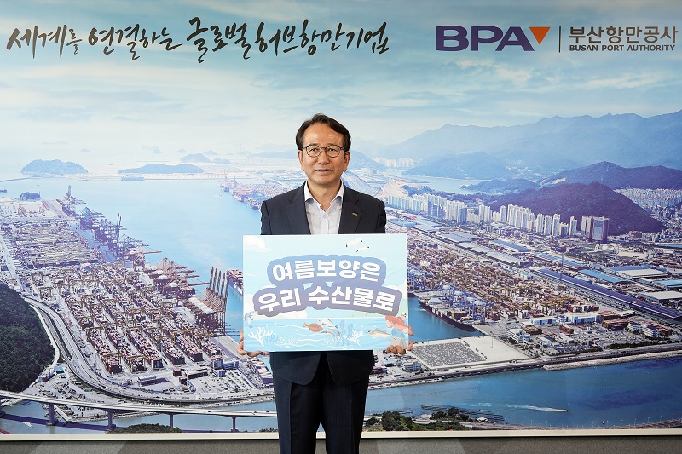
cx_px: 341
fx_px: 549
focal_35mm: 29
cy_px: 227
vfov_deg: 44.9
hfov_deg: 63.7
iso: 320
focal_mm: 29
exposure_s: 1/30
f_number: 4
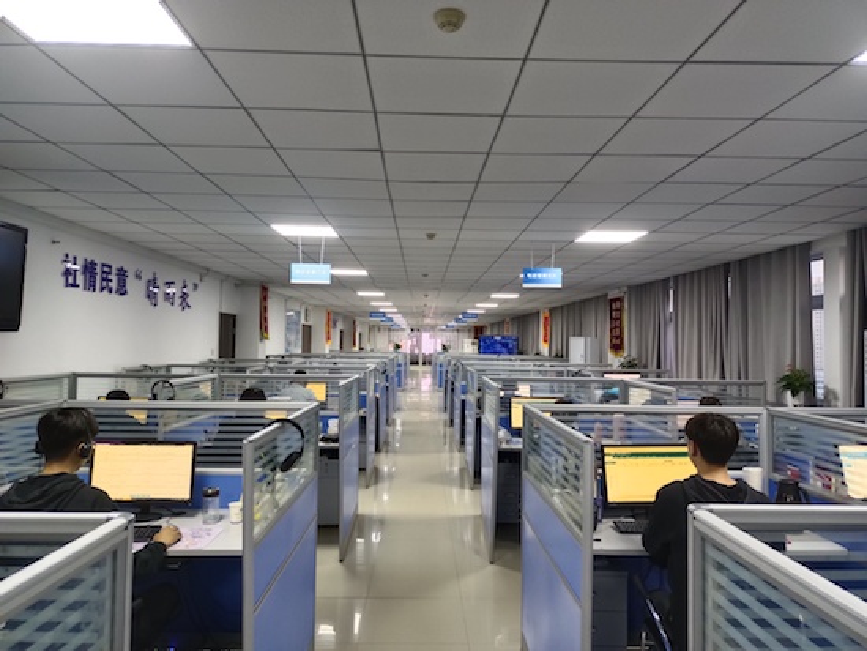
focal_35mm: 25
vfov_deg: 54.9
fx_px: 626
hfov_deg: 69.4
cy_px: 326
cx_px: 434
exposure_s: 1/33.3
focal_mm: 4.71
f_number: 1.79
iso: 1244
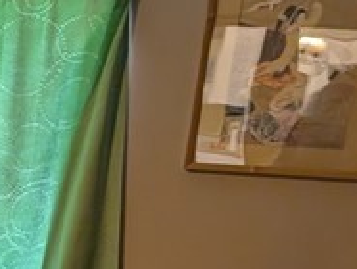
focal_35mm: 132
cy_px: 396
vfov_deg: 10.9
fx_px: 1363
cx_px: -554
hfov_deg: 11.6
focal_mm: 6.9
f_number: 1.68
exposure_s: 1/60
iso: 124
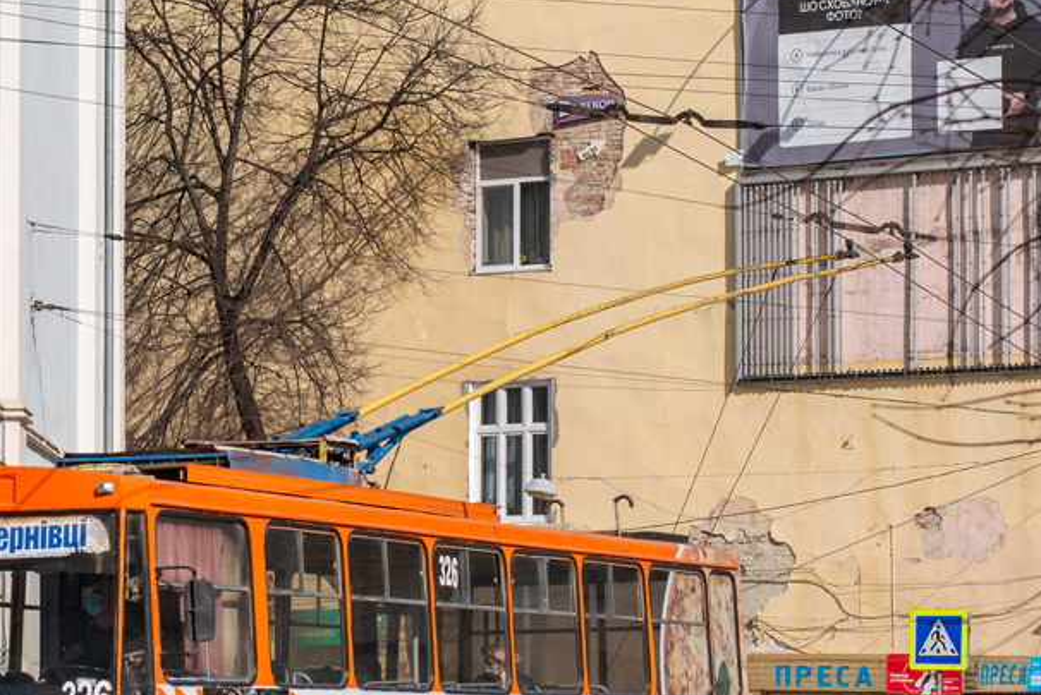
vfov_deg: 13.8
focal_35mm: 99
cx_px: 93
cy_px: 394
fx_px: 2865
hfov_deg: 20.2
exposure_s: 1/800
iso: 100
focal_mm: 50
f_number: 5
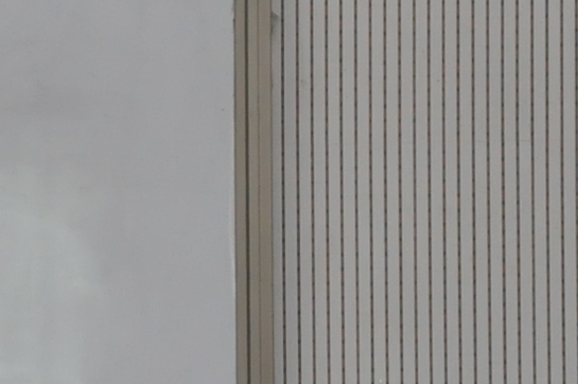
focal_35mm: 460
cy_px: 350
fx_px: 7377
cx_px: -831
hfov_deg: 4.4
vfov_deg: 3.0
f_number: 7.1
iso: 1600
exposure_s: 1/50
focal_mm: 52
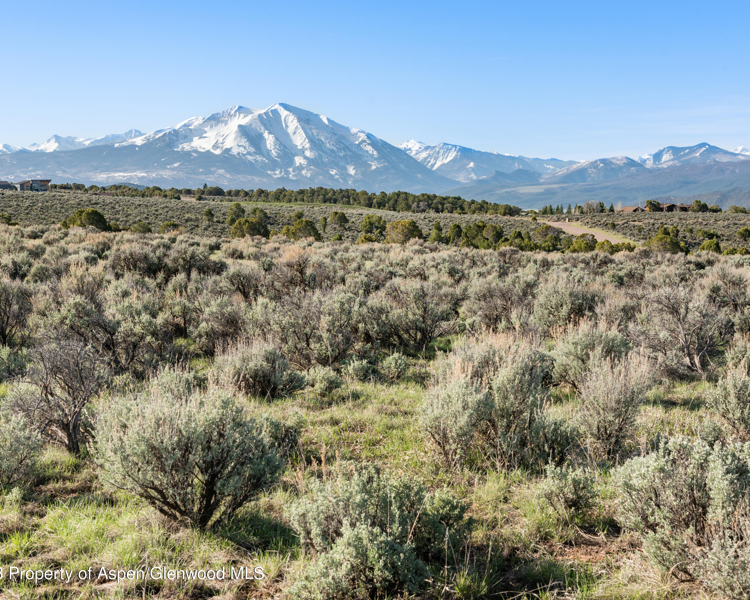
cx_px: 405
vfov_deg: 25.8
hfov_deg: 31.9
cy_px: 298
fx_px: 1310
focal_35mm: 59
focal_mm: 52
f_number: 8
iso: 100
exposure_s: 1/400
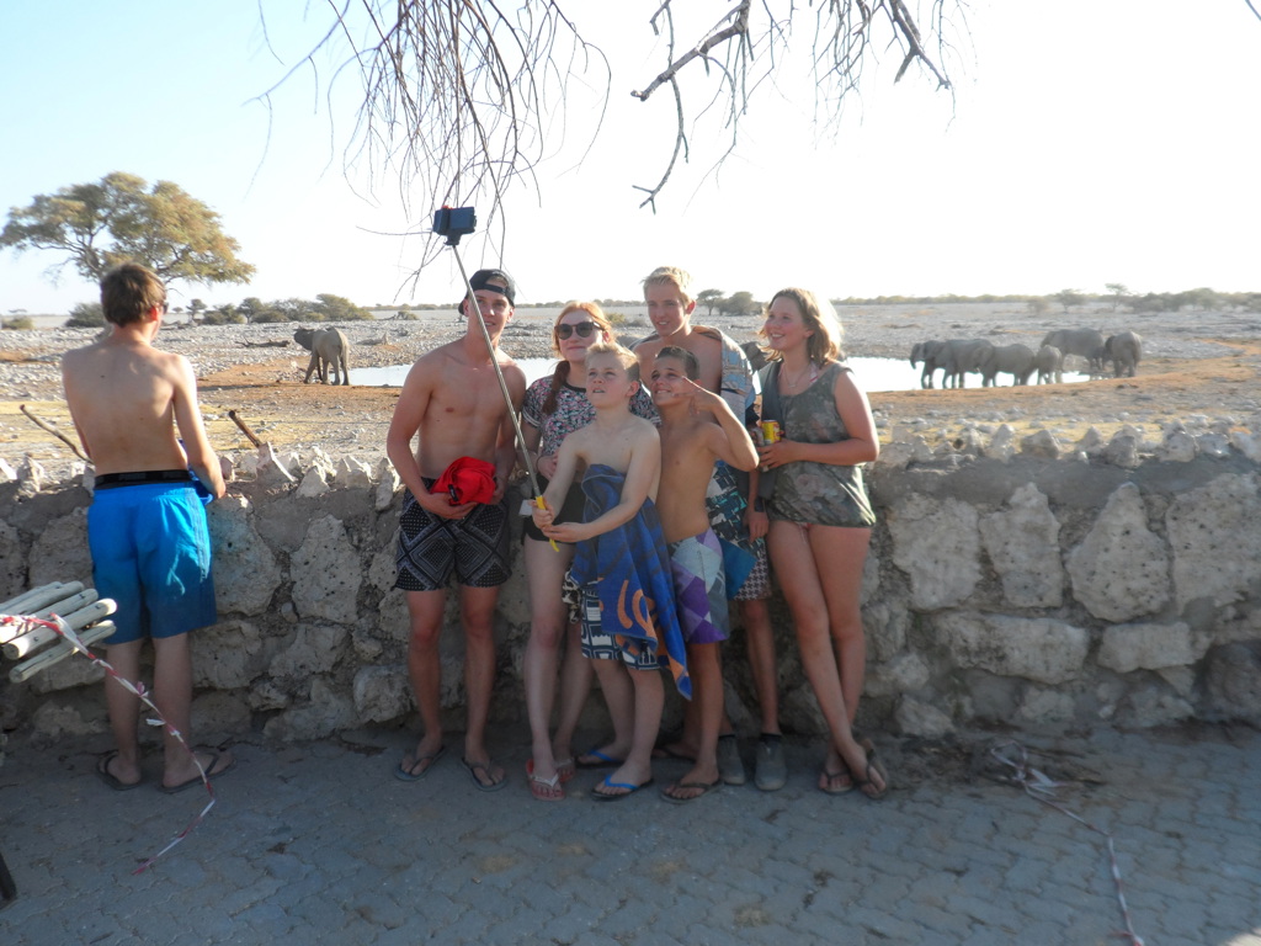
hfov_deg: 63.4
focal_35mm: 28
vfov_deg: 49.7
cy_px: 473
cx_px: 630
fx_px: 1020
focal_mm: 4.9
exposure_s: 1/350
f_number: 3.1
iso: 80
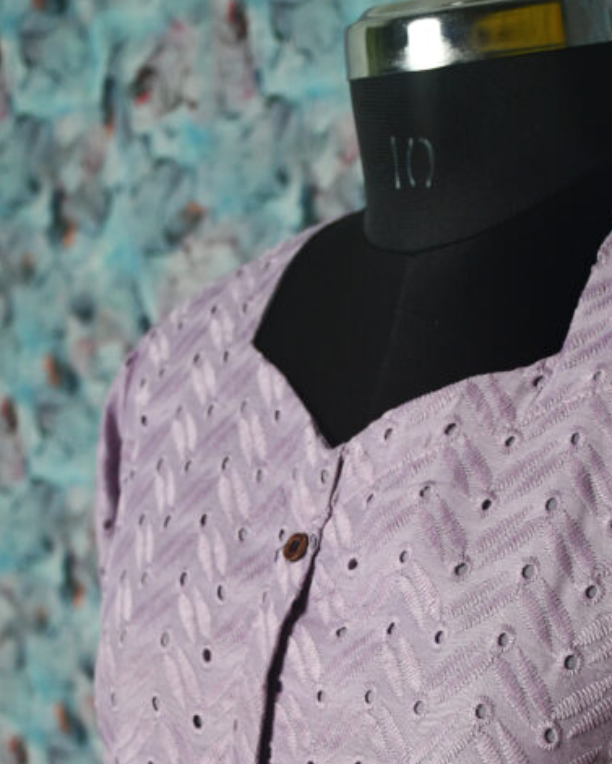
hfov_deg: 17.8
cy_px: 647
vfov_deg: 21.8
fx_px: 1947
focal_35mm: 86
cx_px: 420
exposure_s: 1/125
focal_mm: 32
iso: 1250
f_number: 4
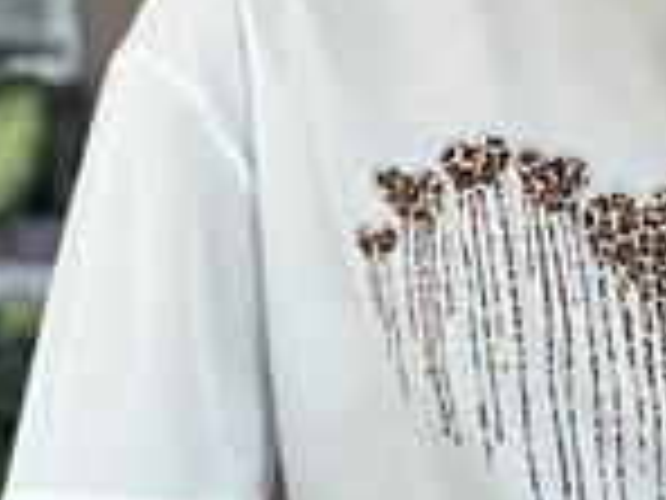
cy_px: 180
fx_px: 3155
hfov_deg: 11.9
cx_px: 693
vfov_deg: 9.0
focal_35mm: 164
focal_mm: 6.86
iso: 100
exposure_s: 1/139
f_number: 1.78
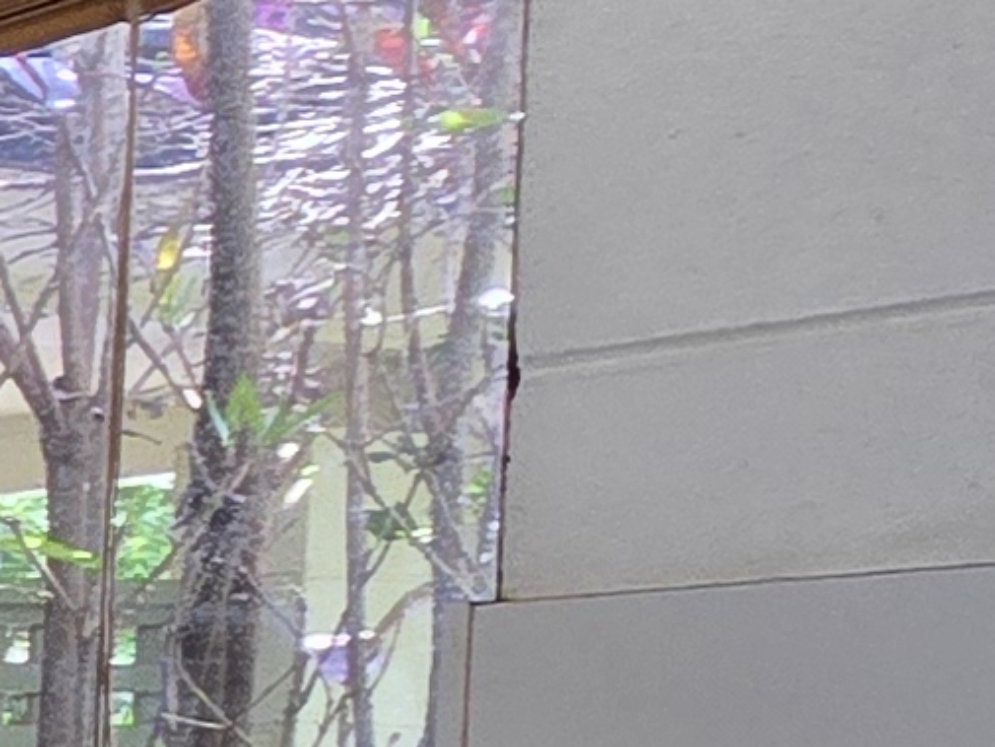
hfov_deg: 9.9
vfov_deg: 13.7
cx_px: -2384
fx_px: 2961
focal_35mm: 103
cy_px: 1062
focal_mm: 2.2
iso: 80
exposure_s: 1/50
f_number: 2.2
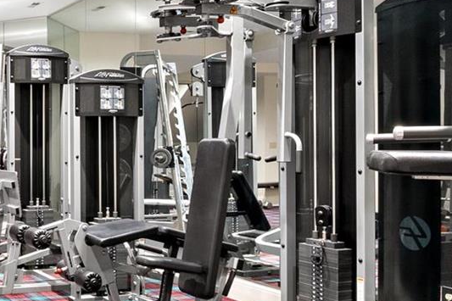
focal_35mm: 48
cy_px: 169
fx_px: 602
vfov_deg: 28.0
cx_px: -44
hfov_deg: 35.3
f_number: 8
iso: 400
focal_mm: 8
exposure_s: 1/8
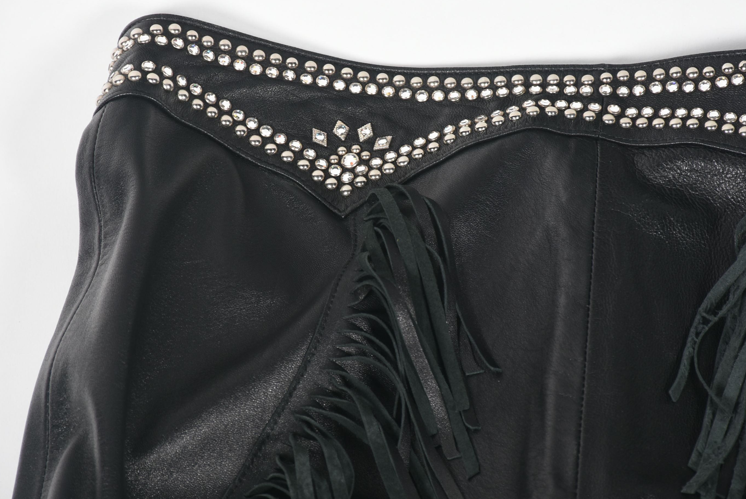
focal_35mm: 230
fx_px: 4769
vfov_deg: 6.0
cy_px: 233
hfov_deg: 8.9
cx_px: 383
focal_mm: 140
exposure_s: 1/125
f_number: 10
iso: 320
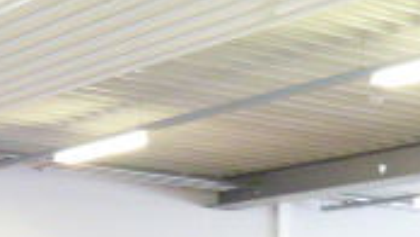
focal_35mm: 124
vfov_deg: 9.0
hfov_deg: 15.0
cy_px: 520
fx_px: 1381
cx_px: 753
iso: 400
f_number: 3.3
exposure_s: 1/15
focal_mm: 4.1
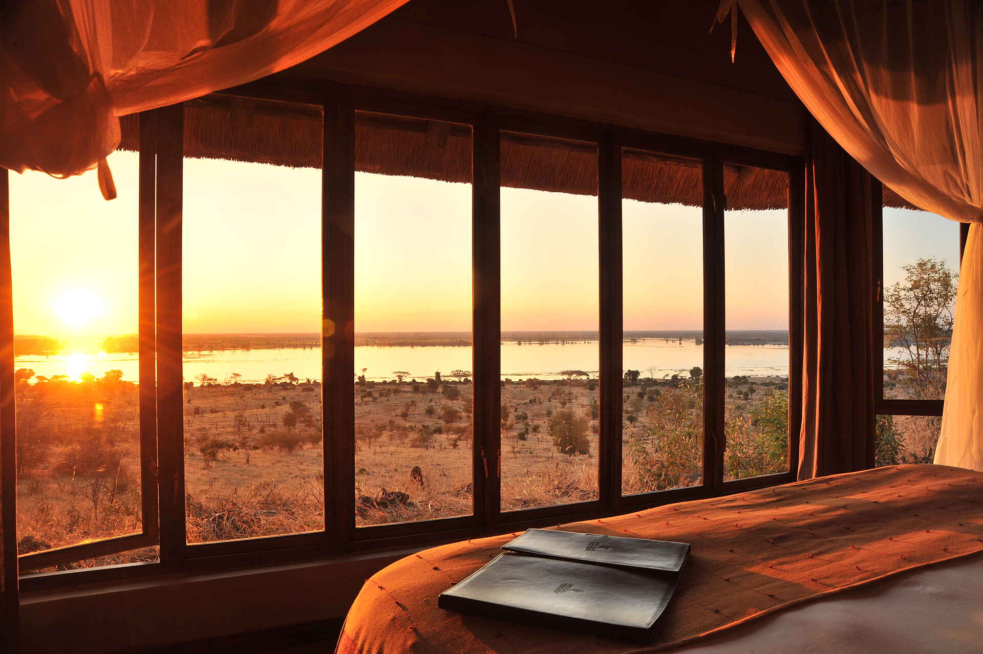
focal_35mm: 24
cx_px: 492
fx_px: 655
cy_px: 327
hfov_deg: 73.8
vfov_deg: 53.1
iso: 250
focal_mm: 24
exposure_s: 1/5
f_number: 13
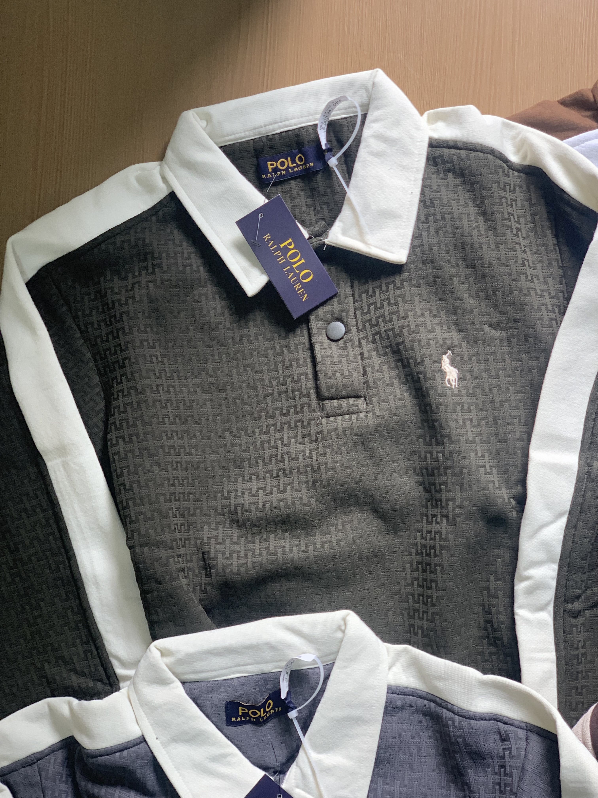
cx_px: 299
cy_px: 399
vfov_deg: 36.8
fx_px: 1198
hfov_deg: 28.0
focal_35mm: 52
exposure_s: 1/100
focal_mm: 6
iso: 50
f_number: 2.4
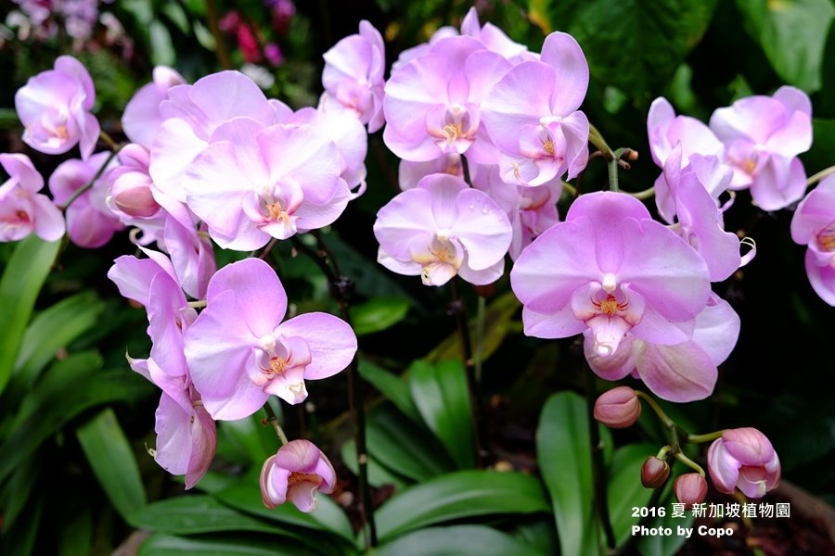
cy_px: 278
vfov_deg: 41.1
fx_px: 742
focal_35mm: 32
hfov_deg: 58.7
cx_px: 418
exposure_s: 1/110
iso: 250
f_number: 3.6
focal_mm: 21.4
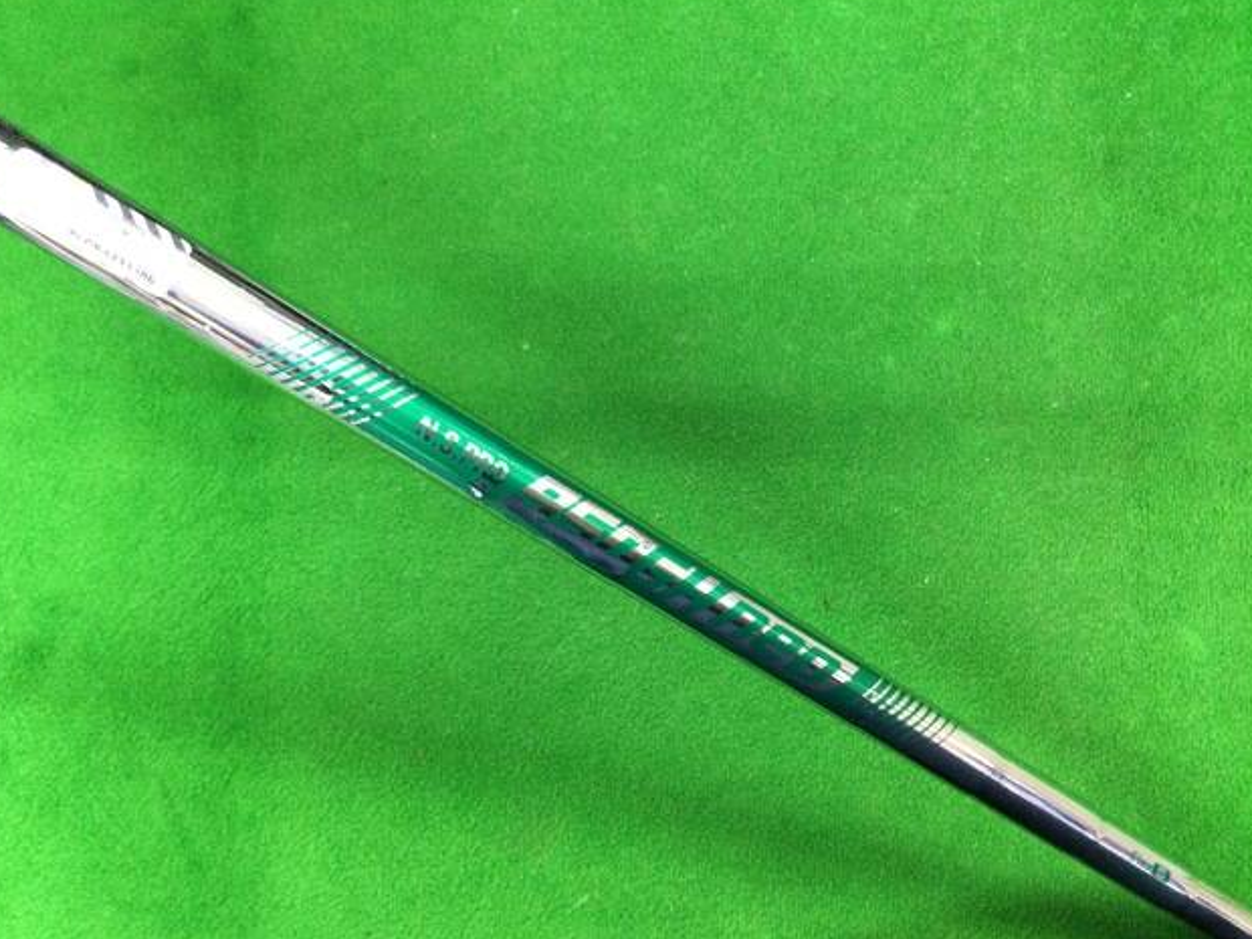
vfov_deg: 44.2
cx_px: 620
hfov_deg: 56.8
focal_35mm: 32
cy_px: 458
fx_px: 1157
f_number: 2.4
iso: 200
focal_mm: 3.3
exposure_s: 1/24
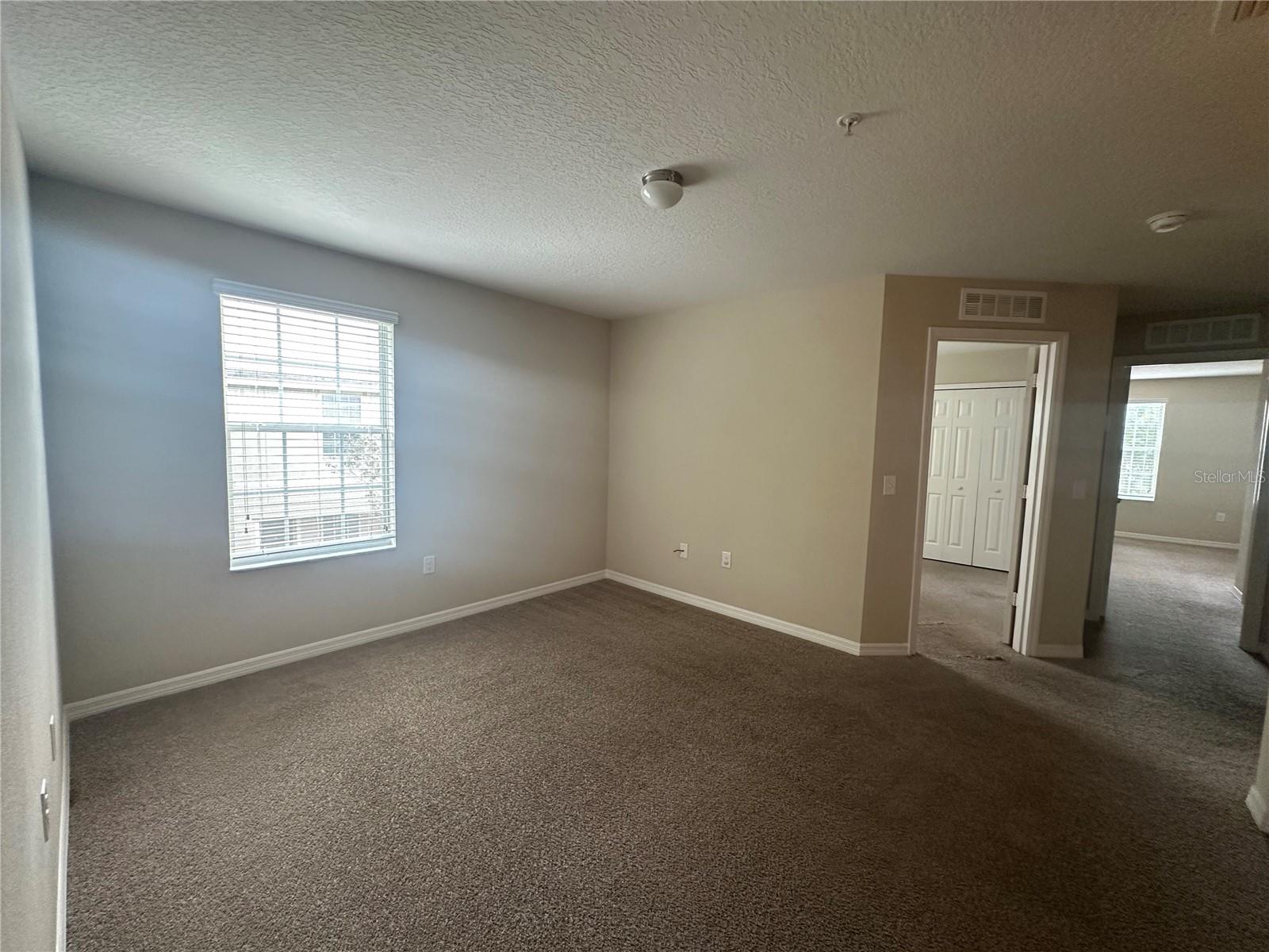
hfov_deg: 102.1
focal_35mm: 14
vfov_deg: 85.7
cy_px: 476
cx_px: 634
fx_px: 513
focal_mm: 2.22
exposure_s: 1/60
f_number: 2.2
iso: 320
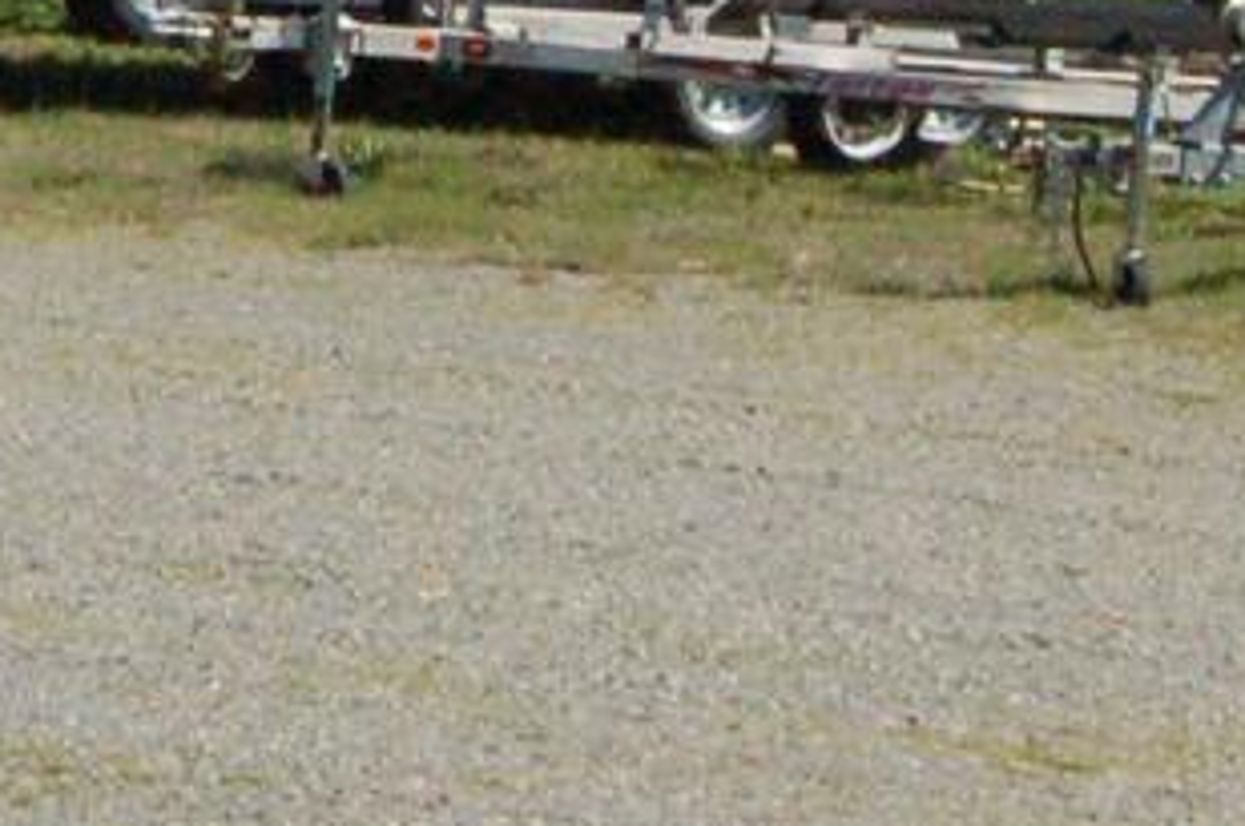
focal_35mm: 318
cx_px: -355
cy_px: -433
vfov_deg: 4.3
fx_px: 10980
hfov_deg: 6.4
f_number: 16
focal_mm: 32
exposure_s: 1/1000
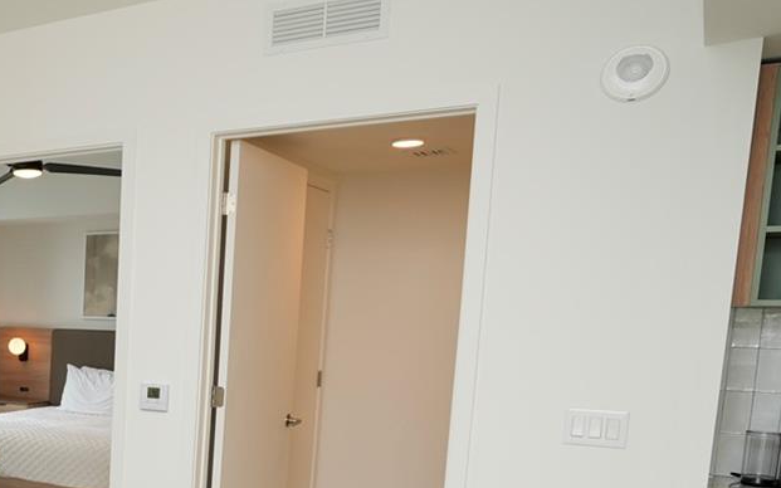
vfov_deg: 29.4
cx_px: -114
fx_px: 894
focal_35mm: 42
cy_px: 428
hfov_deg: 37.8
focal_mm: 16
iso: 80
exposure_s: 1/50
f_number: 4
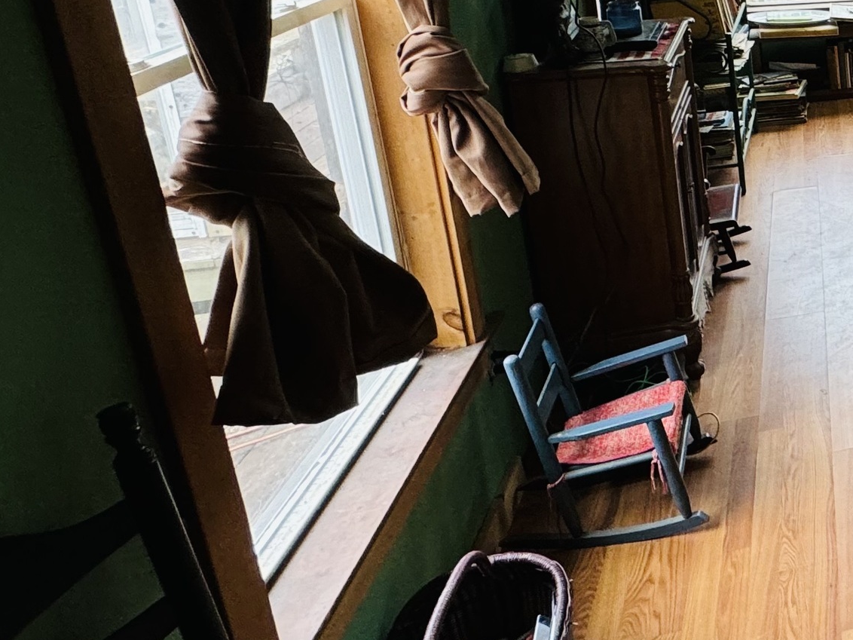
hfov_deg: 33.6
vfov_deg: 35.0
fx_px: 936
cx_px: 1138
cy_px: 35
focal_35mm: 38
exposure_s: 1/120
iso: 200
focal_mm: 2.22
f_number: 2.2
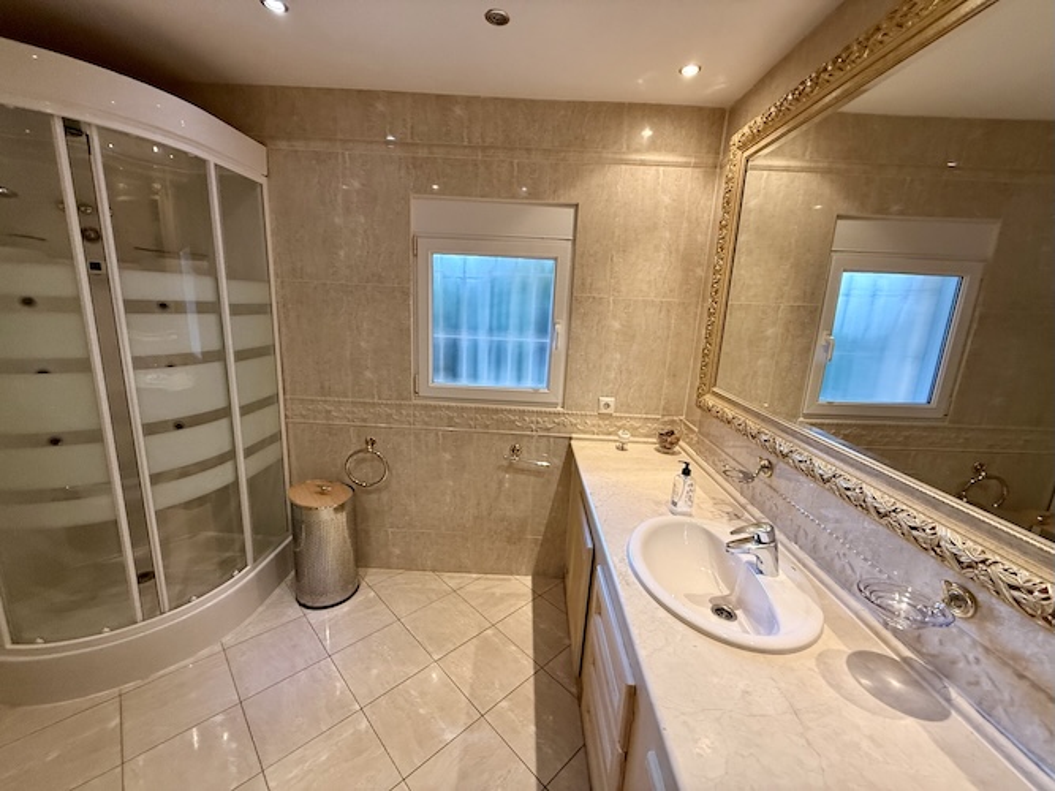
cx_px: 528
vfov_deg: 85.7
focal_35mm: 14
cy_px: 396
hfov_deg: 102.1
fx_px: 427
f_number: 2.2
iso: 320
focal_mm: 2.22
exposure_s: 1/100
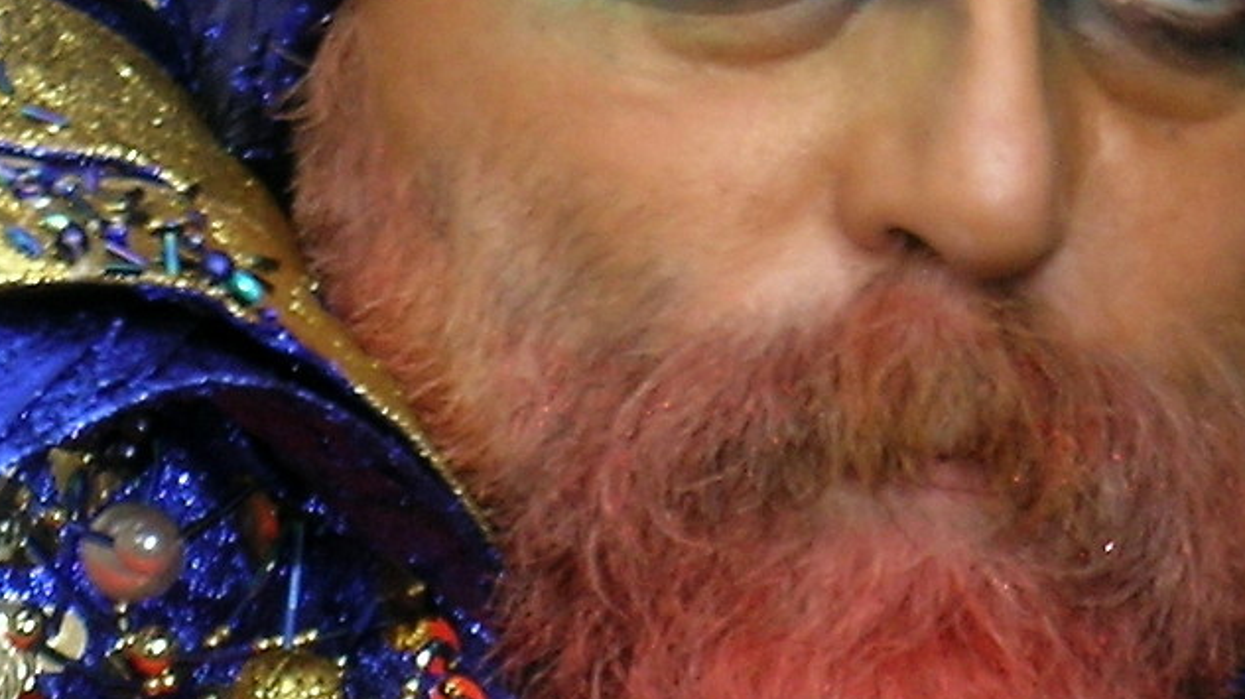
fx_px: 15841
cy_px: -116
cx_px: 2102
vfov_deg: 2.5
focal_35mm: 480
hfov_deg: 4.5
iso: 50
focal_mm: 24
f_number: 4.6
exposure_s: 1/60.3
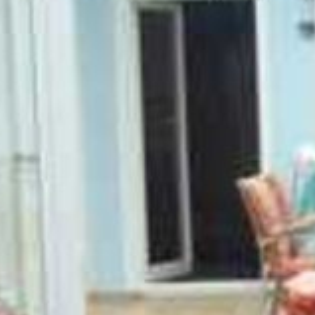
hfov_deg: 9.0
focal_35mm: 193
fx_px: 1987
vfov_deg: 8.9
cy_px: 450
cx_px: 382
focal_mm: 5.2
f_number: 3
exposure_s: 1/50
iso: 80
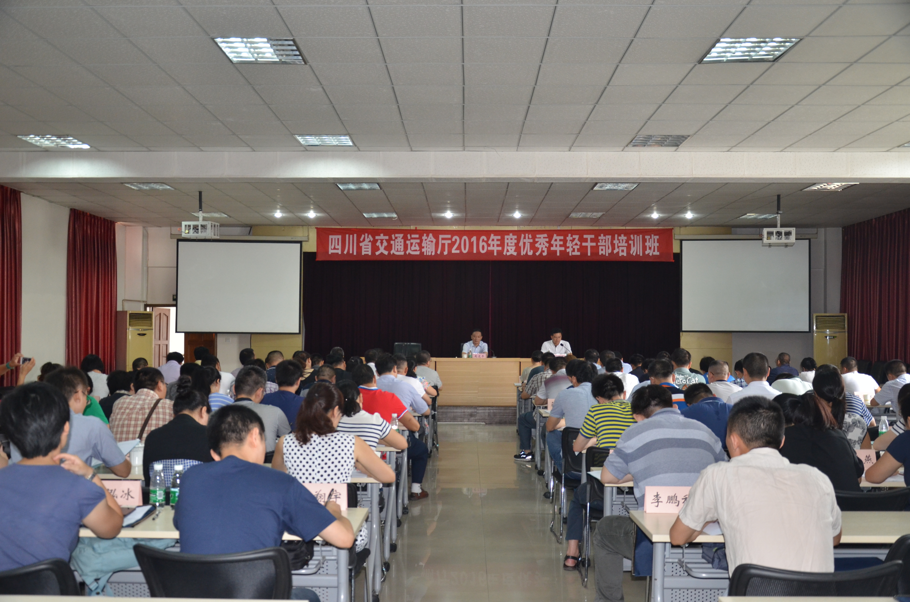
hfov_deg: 57.3
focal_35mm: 33
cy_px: 301
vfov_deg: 39.8
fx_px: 832
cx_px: 455
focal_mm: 22
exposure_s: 1/60
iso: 800
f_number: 3.8
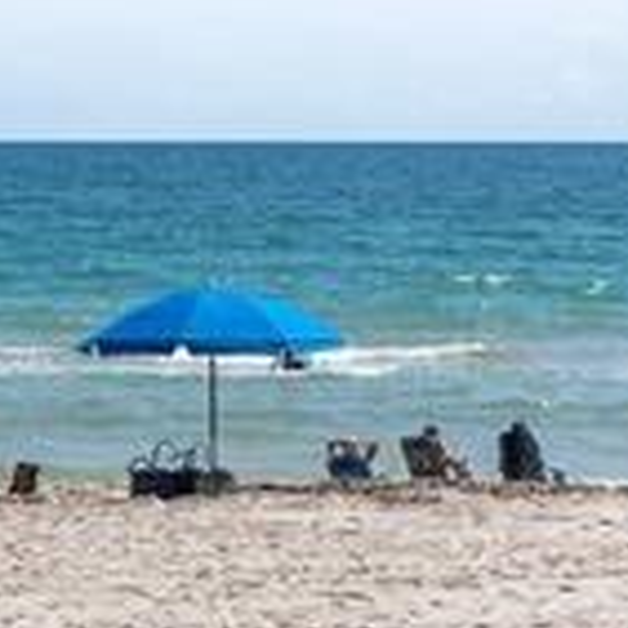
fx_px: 3161
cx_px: -89
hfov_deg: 11.2
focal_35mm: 154
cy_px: 138
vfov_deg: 11.3
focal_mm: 25
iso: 200
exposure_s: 1/320
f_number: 9
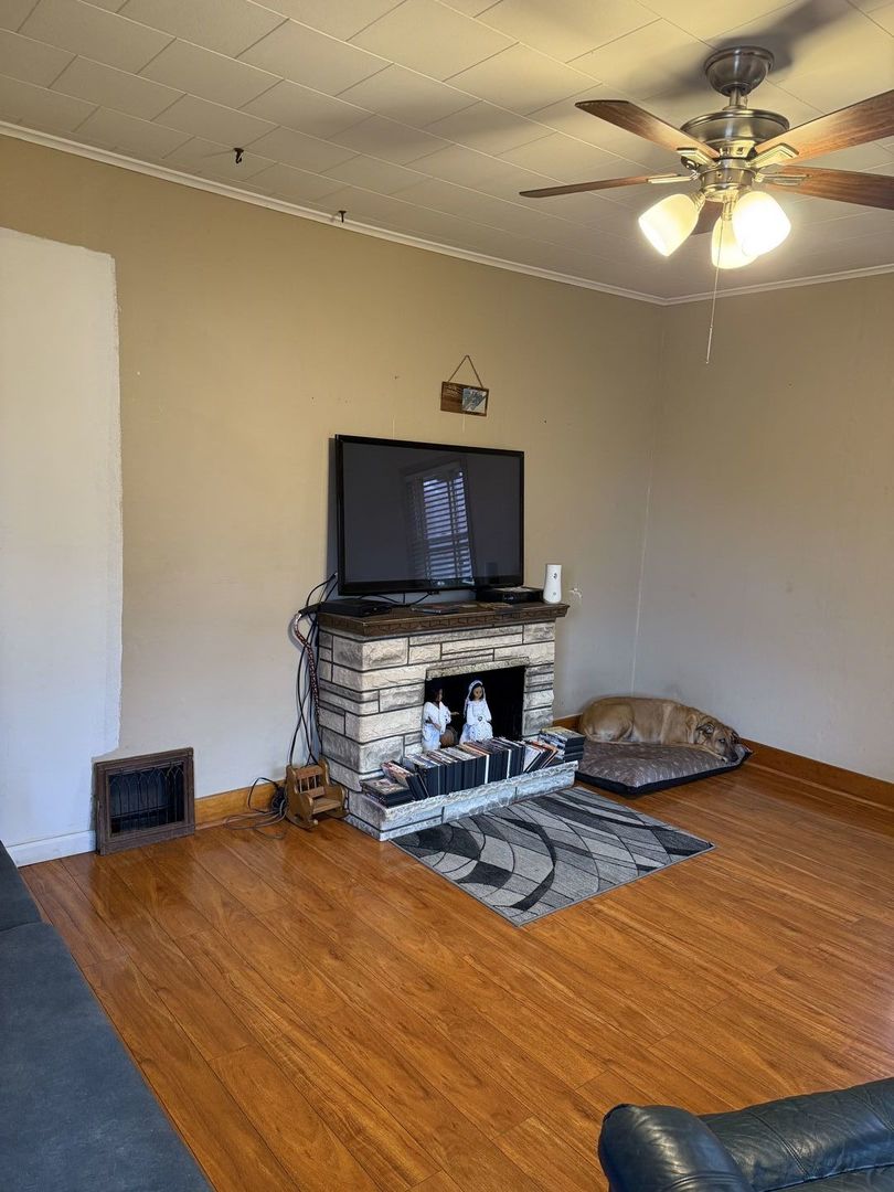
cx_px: 447
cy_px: 596
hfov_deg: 56.8
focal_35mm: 24
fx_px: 826
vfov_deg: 71.6
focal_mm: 6.76
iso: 250
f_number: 1.78
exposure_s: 1/60
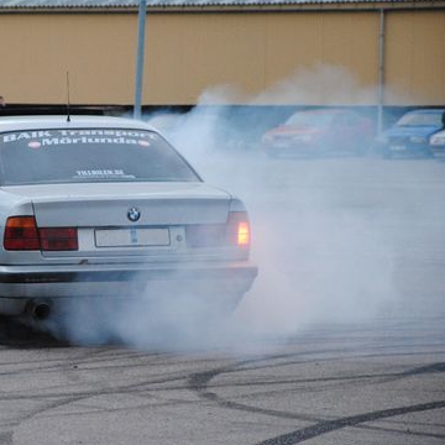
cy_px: 201
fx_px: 3473
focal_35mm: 239
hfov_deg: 7.3
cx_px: 68
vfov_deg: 7.3
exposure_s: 1/125
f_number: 5.6
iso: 1250
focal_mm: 105
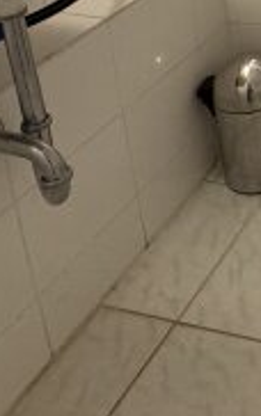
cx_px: 490
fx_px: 705
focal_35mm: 62
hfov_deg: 16.8
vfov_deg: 26.6
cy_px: -155
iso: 250
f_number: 2.2
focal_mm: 2.22
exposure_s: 1/100
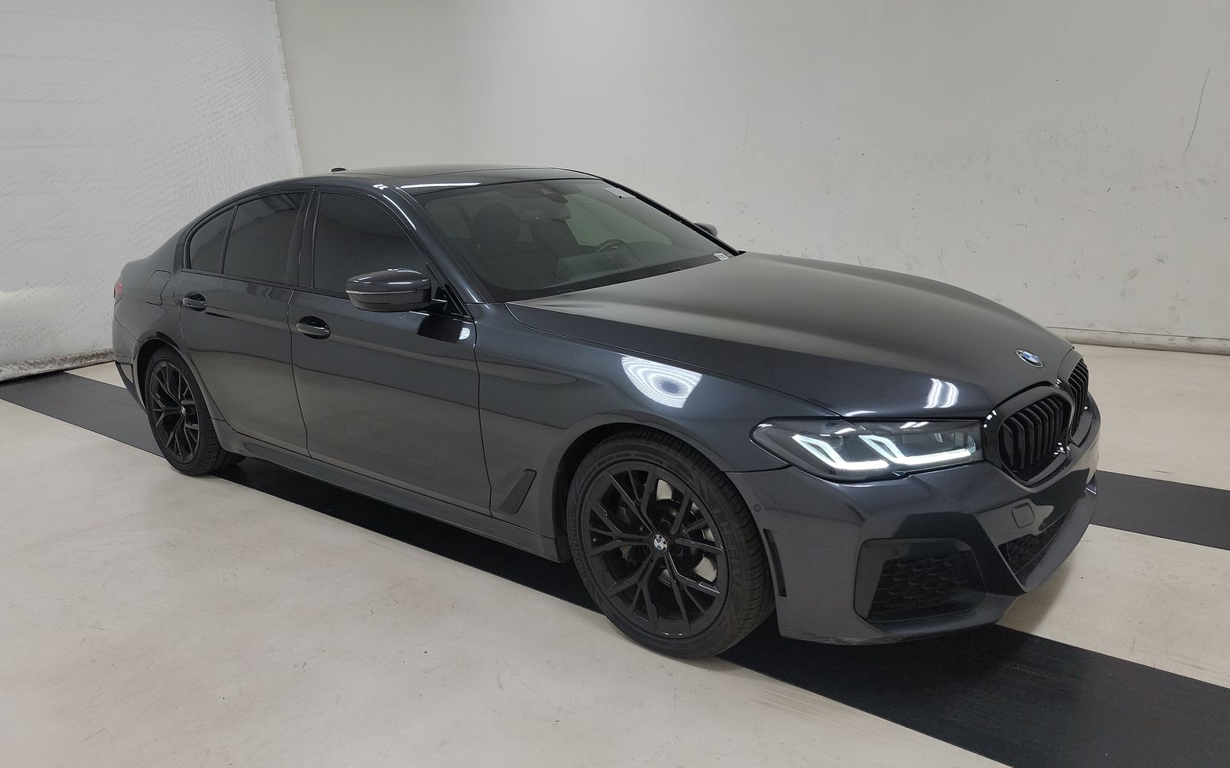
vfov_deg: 47.5
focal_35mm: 26
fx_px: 871
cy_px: 338
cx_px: 606
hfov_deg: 70.4
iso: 50
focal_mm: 6.7
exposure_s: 1/130
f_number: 1.8
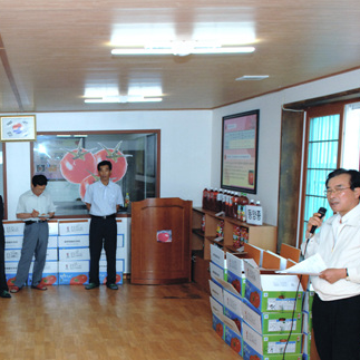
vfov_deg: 35.6
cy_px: 252
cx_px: 43
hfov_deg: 34.3
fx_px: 552
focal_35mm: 47
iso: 400
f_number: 4.5
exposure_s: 1/125
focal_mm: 17
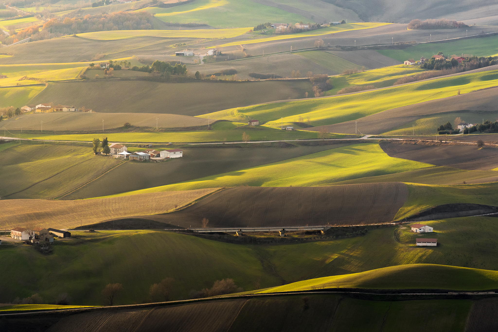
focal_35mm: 300
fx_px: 4151
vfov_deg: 4.6
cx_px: 249
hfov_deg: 6.9
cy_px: 166
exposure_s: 1/500
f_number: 8
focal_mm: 300
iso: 800
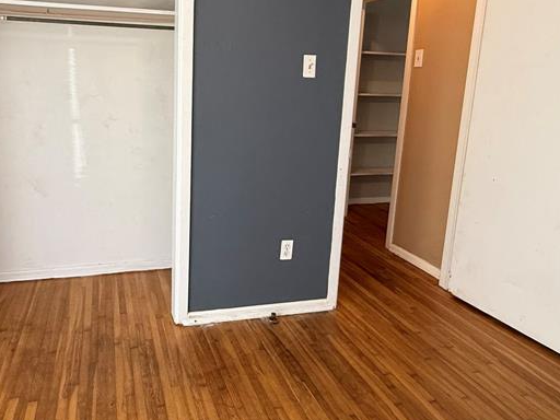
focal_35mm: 28
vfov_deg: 49.5
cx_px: 221
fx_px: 453
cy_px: 173
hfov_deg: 62.8
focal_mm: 2.22
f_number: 2.2
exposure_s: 1/120
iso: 250
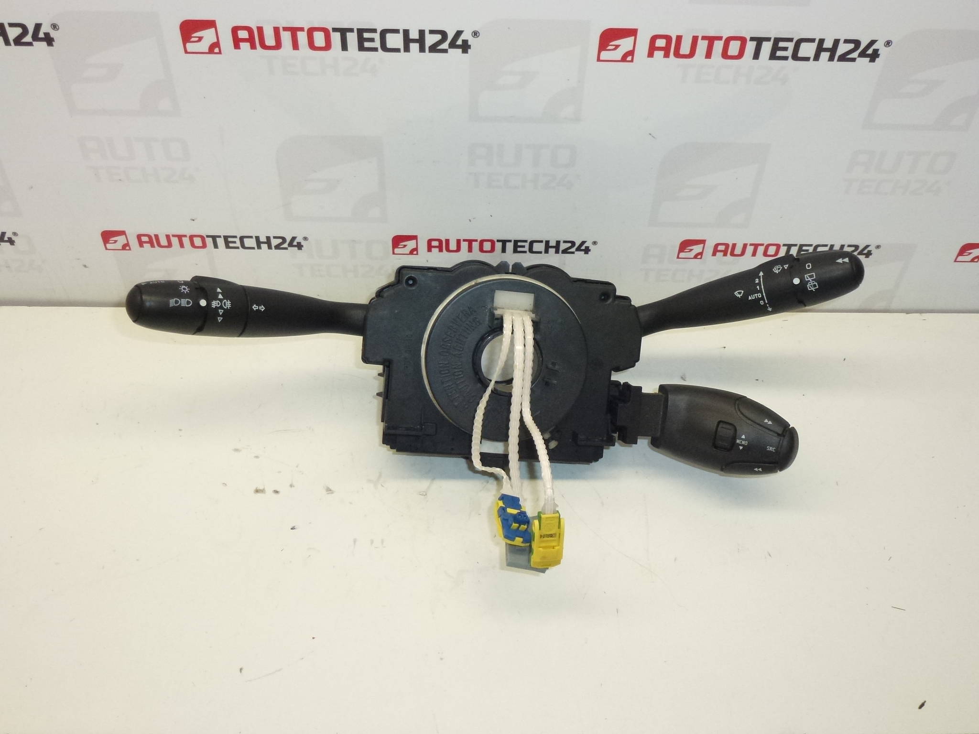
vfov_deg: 42.9
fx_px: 933
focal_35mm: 33
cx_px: 490
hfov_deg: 55.4
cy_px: 367
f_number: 3.6
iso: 400
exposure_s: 1/320
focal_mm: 5.9
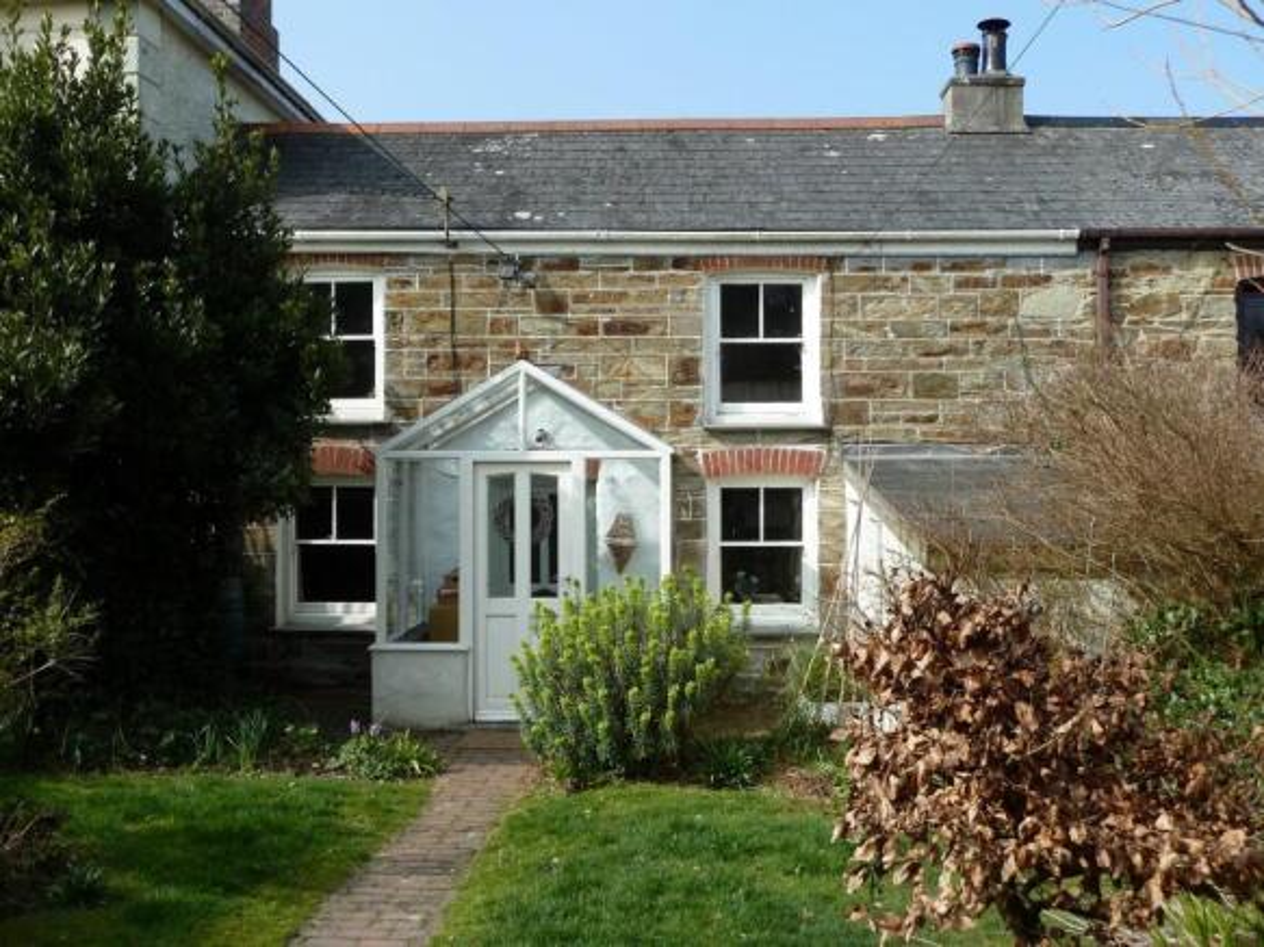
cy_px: 474
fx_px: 1278
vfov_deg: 40.7
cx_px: 632
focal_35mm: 35
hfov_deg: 52.6
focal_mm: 5.7
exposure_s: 1/400
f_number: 4
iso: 80
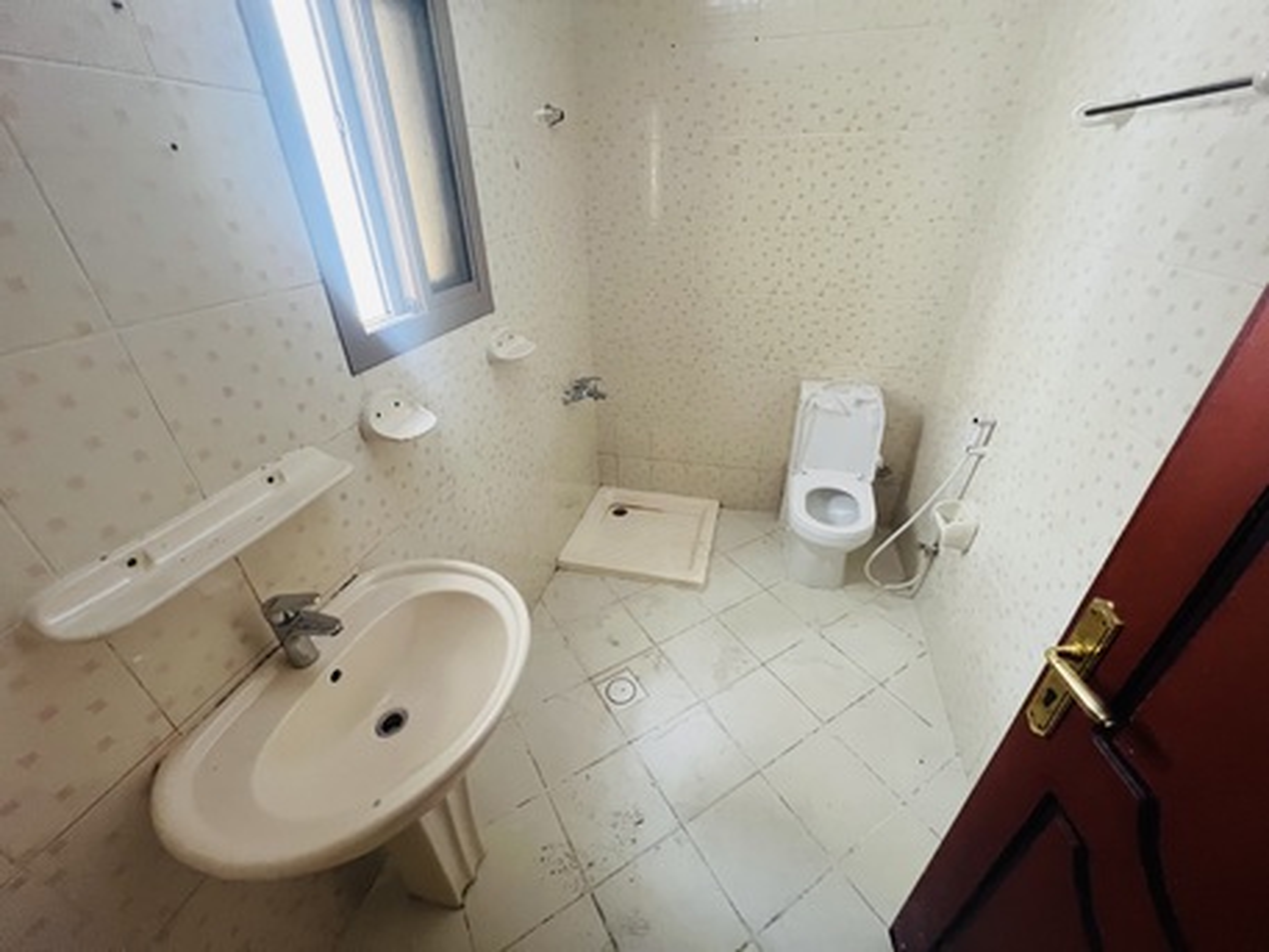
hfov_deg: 106.2
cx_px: 634
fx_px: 477
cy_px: 476
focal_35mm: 13
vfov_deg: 89.9
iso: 500
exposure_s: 1/60
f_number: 1.8
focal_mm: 1.57
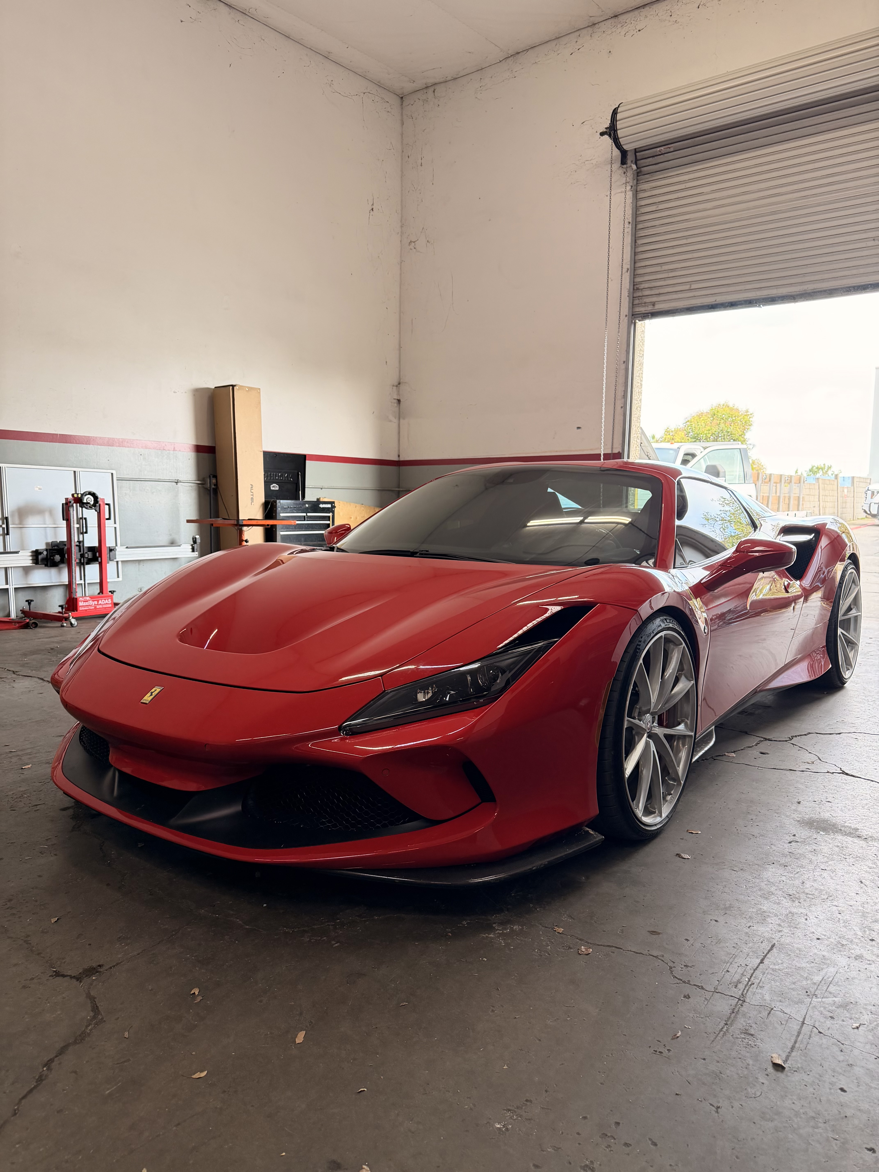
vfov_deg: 71.6
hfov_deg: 56.8
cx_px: 440
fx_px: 813
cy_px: 586
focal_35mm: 24
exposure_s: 1/120
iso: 160
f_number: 1.78
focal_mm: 6.76
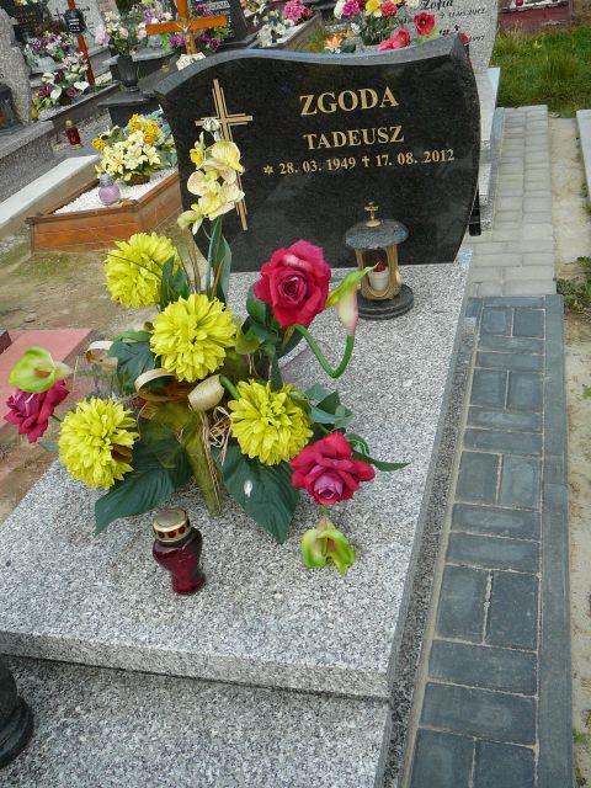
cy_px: 394
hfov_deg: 40.7
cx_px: 296
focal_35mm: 35
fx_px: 797
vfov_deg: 52.6
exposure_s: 1/400
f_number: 2.8
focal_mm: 5.2
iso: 80
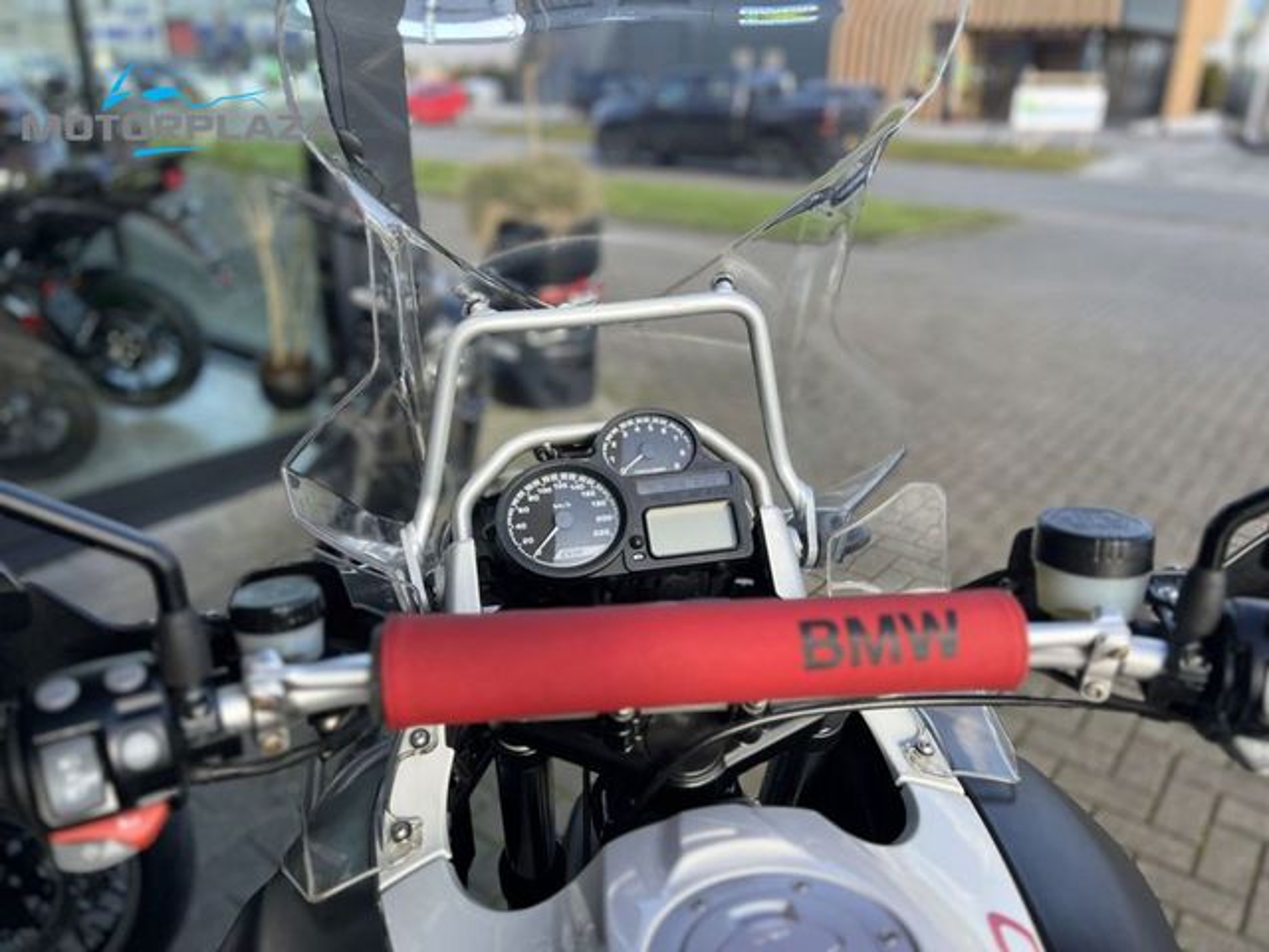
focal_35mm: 26
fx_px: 953
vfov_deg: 53.1
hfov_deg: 67.3
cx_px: 634
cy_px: 476
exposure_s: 1/611
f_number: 1.5
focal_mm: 5.7
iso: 50
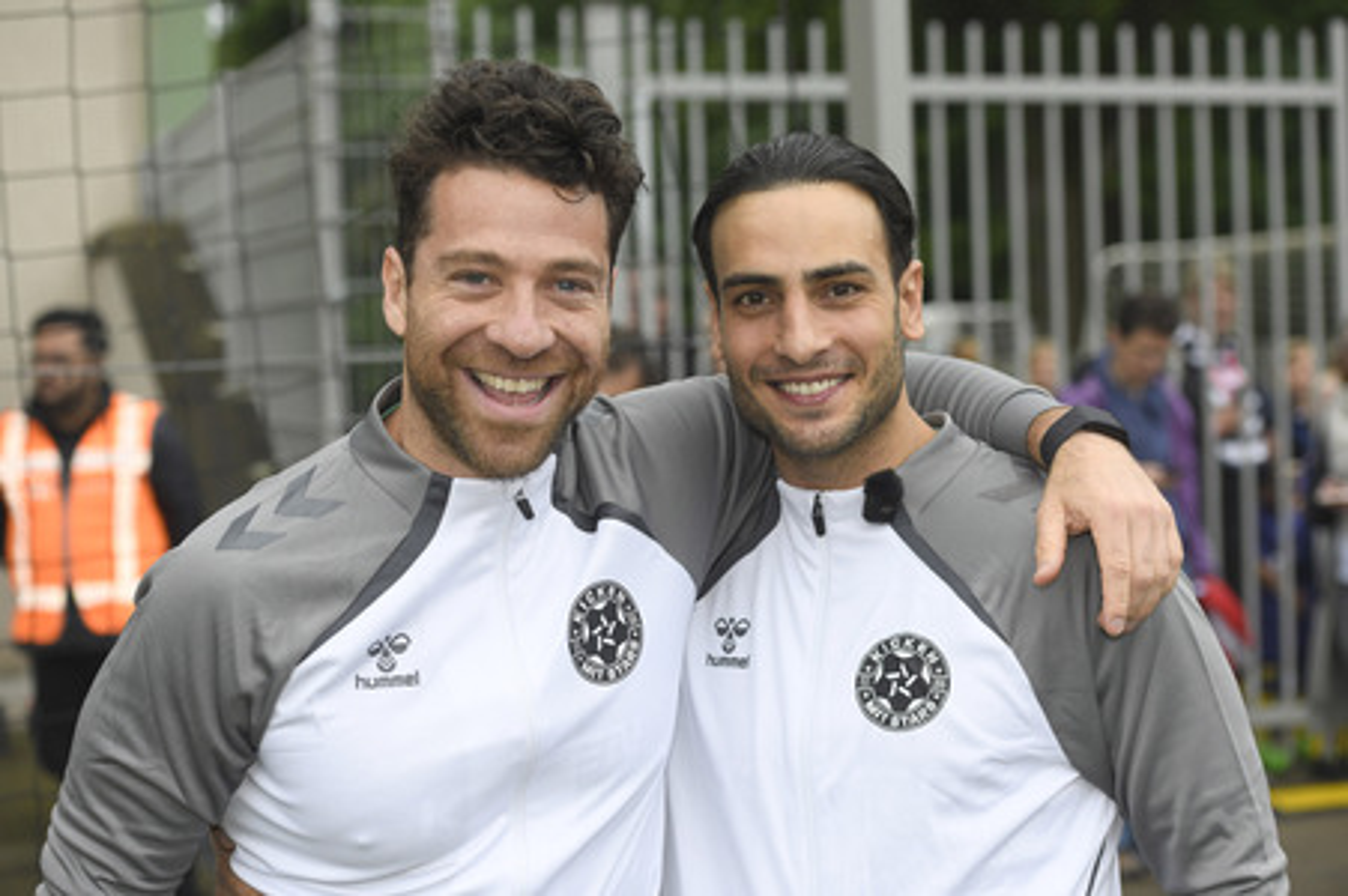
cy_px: 448
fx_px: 2619
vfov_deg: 19.4
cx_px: 674
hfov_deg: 28.9
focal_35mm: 70
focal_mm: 70
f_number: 4.5
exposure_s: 1/3200
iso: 800
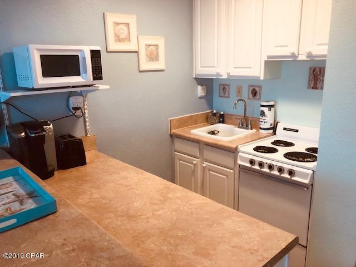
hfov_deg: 63.4
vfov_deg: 49.7
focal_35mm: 28
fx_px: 288
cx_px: 178
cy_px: 134
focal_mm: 3.99
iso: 32
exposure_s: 1/30
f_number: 1.8
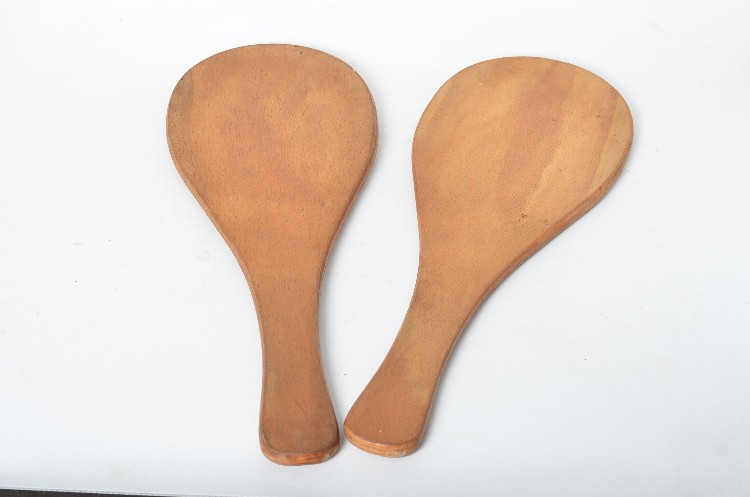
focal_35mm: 75
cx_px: 375
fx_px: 1559
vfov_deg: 18.1
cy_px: 248
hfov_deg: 27.0
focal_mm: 50
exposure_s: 1/160
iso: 100
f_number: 10
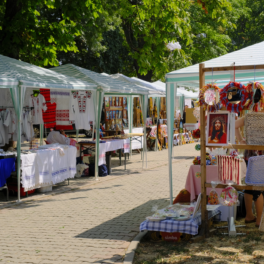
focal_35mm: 66
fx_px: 569
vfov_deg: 26.1
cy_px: 131
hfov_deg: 25.8
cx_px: 193
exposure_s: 1/1000
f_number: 5.6
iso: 640
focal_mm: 34.2
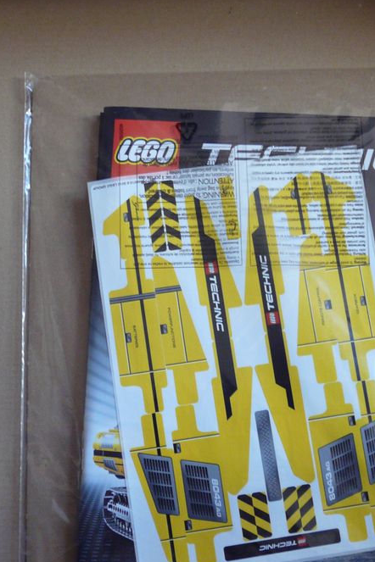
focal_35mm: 45
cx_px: 242
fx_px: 703
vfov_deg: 43.6
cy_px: 309
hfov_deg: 29.7
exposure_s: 1/13
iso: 200
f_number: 2.8
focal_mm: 4.6
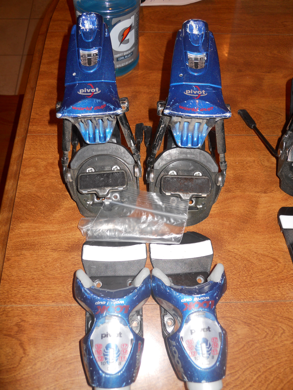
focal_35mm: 28
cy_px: 195
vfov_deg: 63.4
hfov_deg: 49.7
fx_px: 316
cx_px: 146
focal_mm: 5
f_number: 2.7
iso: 80
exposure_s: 1/25
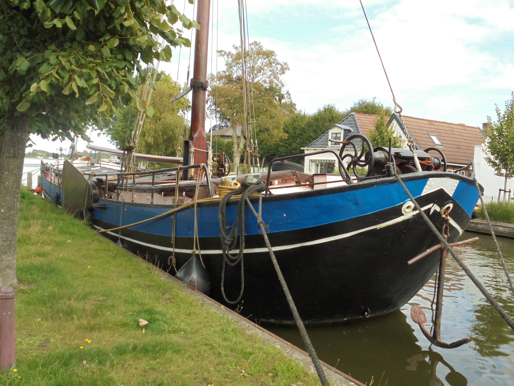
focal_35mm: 34
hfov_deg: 54.0
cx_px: 257
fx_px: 505
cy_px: 193
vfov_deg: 41.8
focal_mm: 6.1
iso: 100
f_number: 4
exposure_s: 1/250
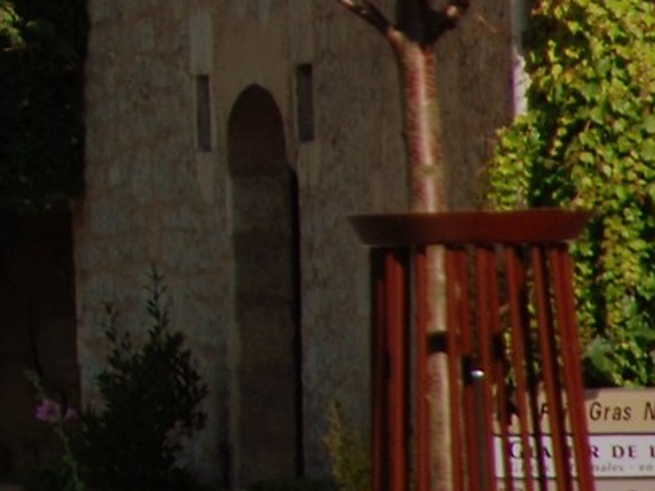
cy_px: -562
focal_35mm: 1150
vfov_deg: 1.3
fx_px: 21751
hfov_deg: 1.7
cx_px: -1115
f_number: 5.6
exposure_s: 1/500
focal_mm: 135
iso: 160
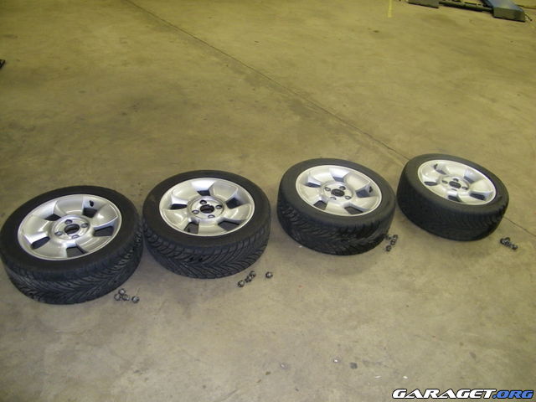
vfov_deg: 49.7
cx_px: 268
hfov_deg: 63.4
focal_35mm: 28
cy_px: 201
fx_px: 434
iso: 200
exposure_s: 1/30
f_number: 3.5
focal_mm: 5
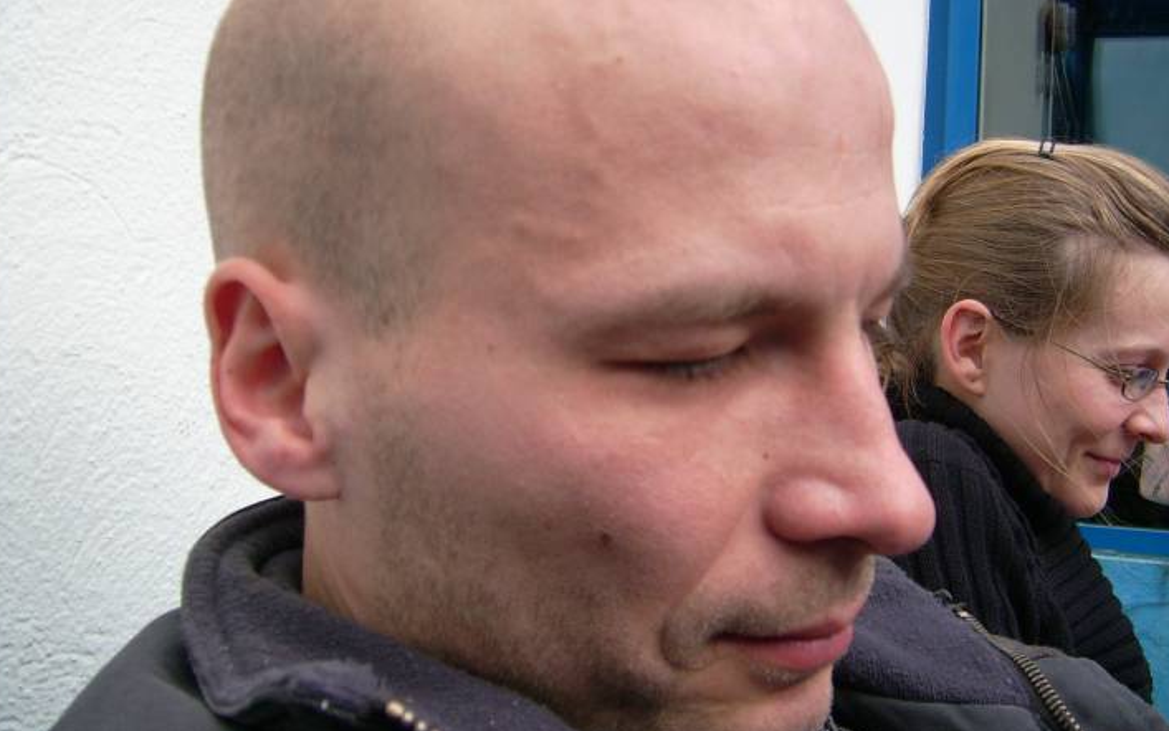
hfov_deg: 47.1
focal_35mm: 42
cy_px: 336
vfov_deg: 30.5
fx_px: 1338
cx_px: 643
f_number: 2.8
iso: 50
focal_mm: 5.95
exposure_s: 1/500
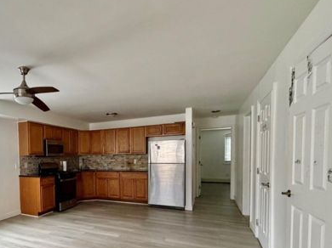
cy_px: 165
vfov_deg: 57.6
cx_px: 80
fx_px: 220
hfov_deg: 68.8
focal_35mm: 23
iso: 250
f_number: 2.2
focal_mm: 2.22
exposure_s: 1/60
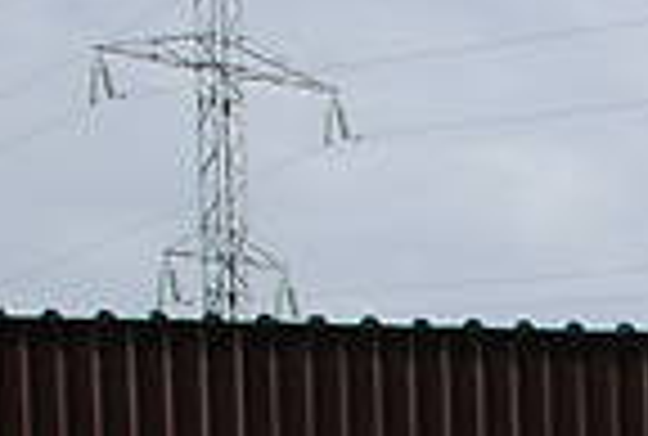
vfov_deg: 6.5
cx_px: 1688
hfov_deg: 9.0
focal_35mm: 200
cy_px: 1090
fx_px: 3611
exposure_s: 1/200
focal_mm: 24
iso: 100
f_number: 9
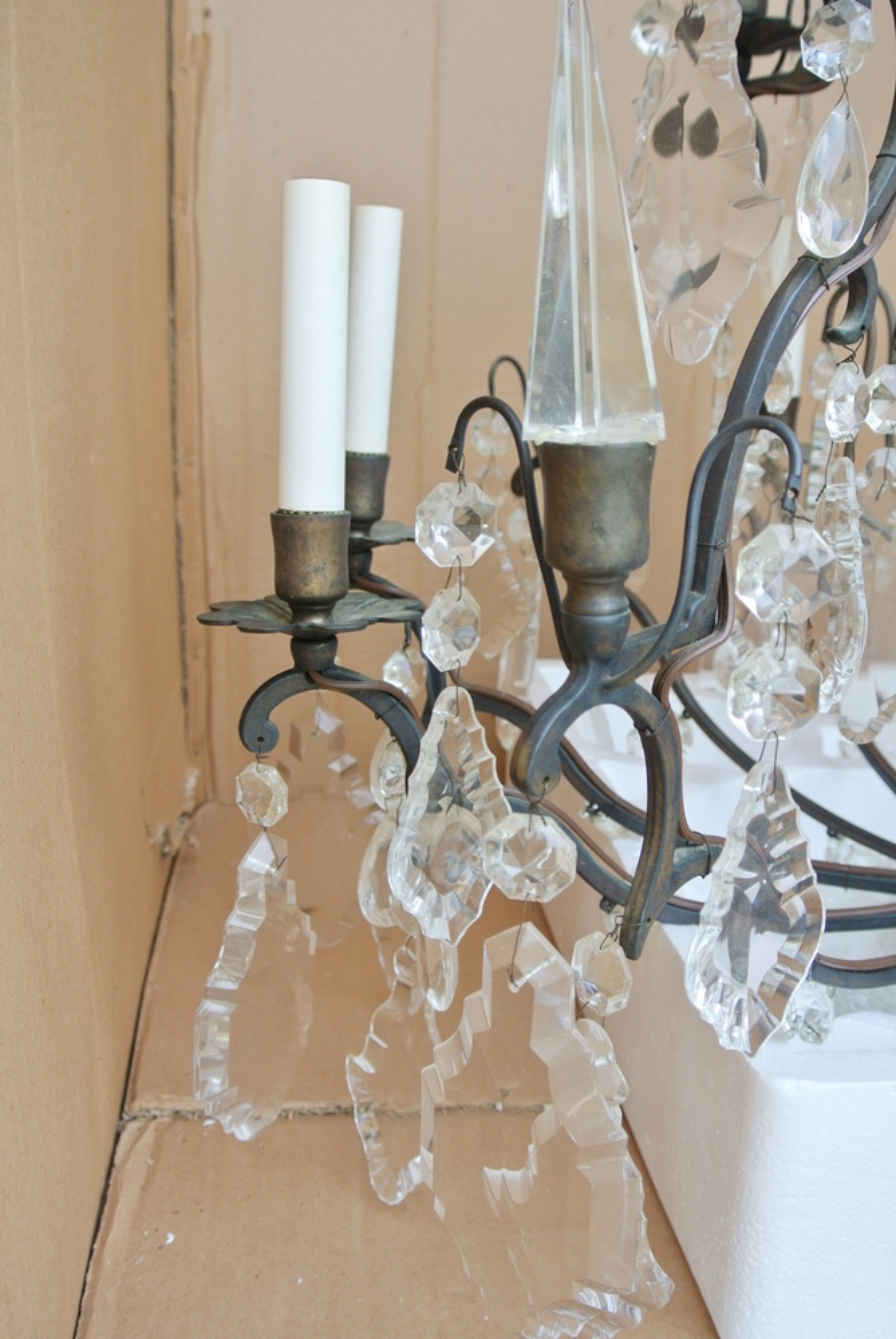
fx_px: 1266
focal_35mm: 34
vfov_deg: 55.7
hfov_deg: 39.0
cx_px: 448
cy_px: 670
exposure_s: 1/200
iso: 200
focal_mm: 12.7
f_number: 3.8
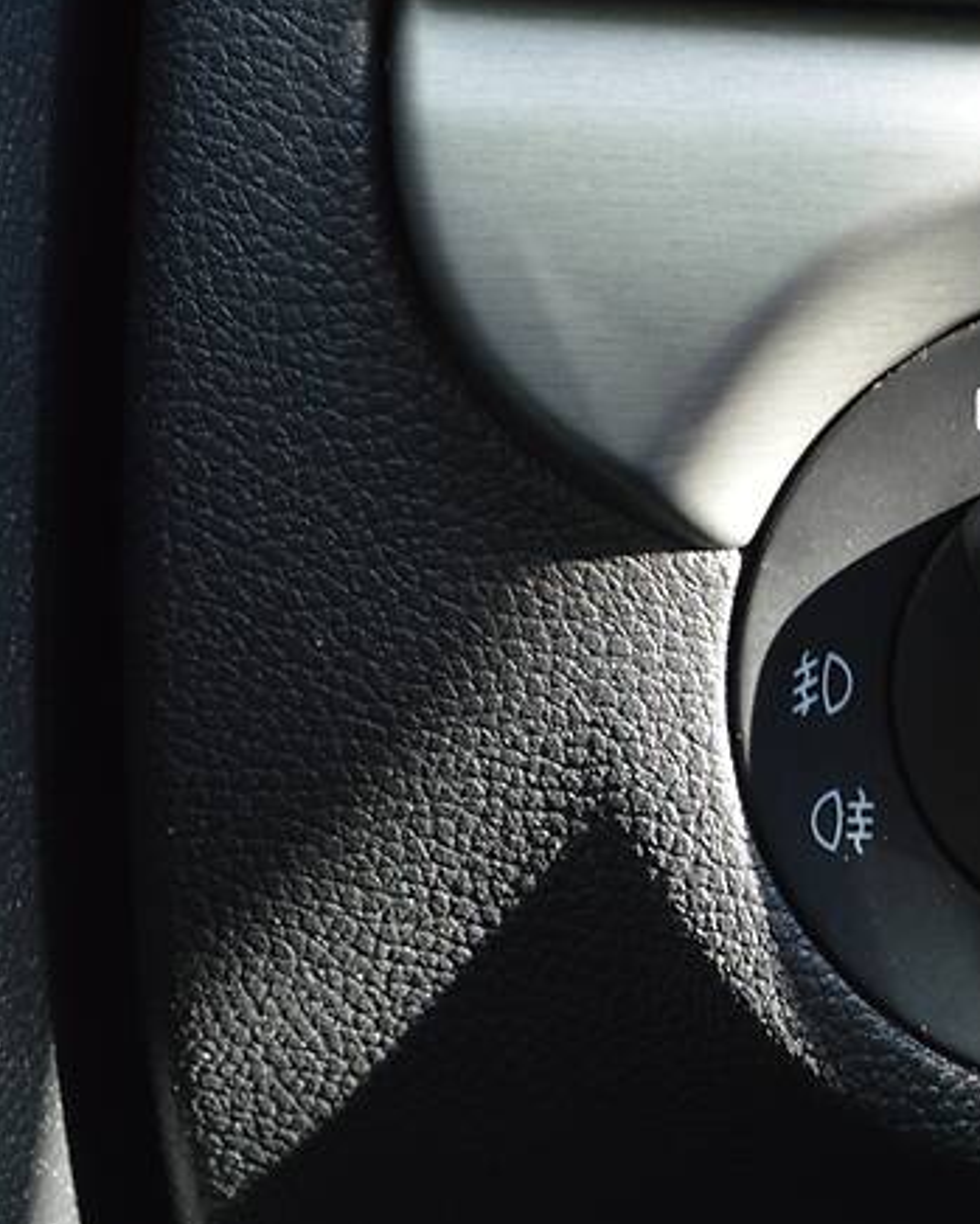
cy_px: 710
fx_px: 5141
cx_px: 1067
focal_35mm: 142
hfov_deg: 10.8
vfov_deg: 13.6
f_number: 5.6
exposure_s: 1/60
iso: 450
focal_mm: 55
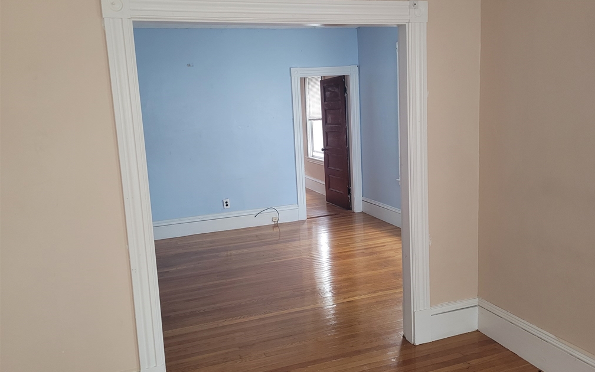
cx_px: 302
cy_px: 182
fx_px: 454
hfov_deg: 66.5
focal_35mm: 28
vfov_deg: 44.5
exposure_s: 1/40
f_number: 1.8
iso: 250
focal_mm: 5.4
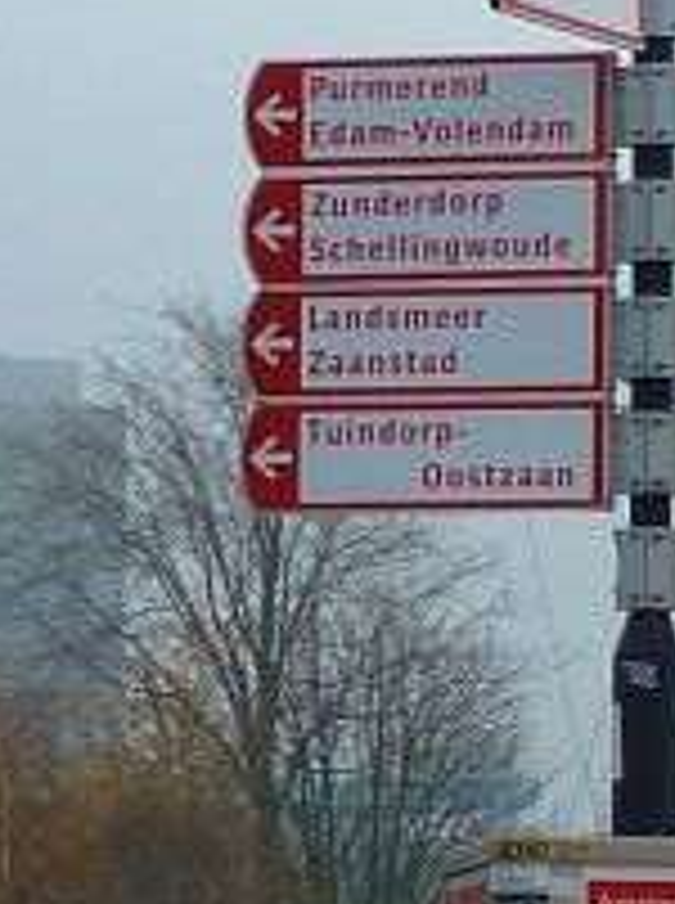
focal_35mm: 321
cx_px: 1706
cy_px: 513
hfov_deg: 4.5
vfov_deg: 6.2
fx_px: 8373
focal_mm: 10.3
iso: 80
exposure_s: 1/400
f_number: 4
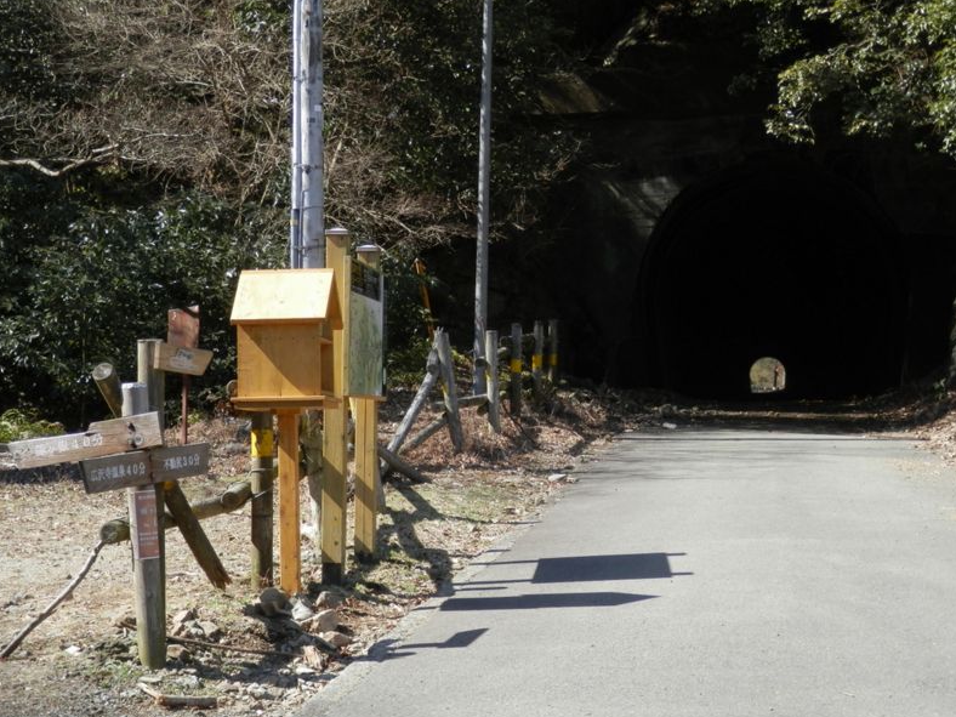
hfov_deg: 29.0
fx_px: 1850
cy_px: 360
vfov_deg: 21.9
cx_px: 477
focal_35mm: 67
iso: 80
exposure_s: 1/200
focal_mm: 11.9
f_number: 4.4
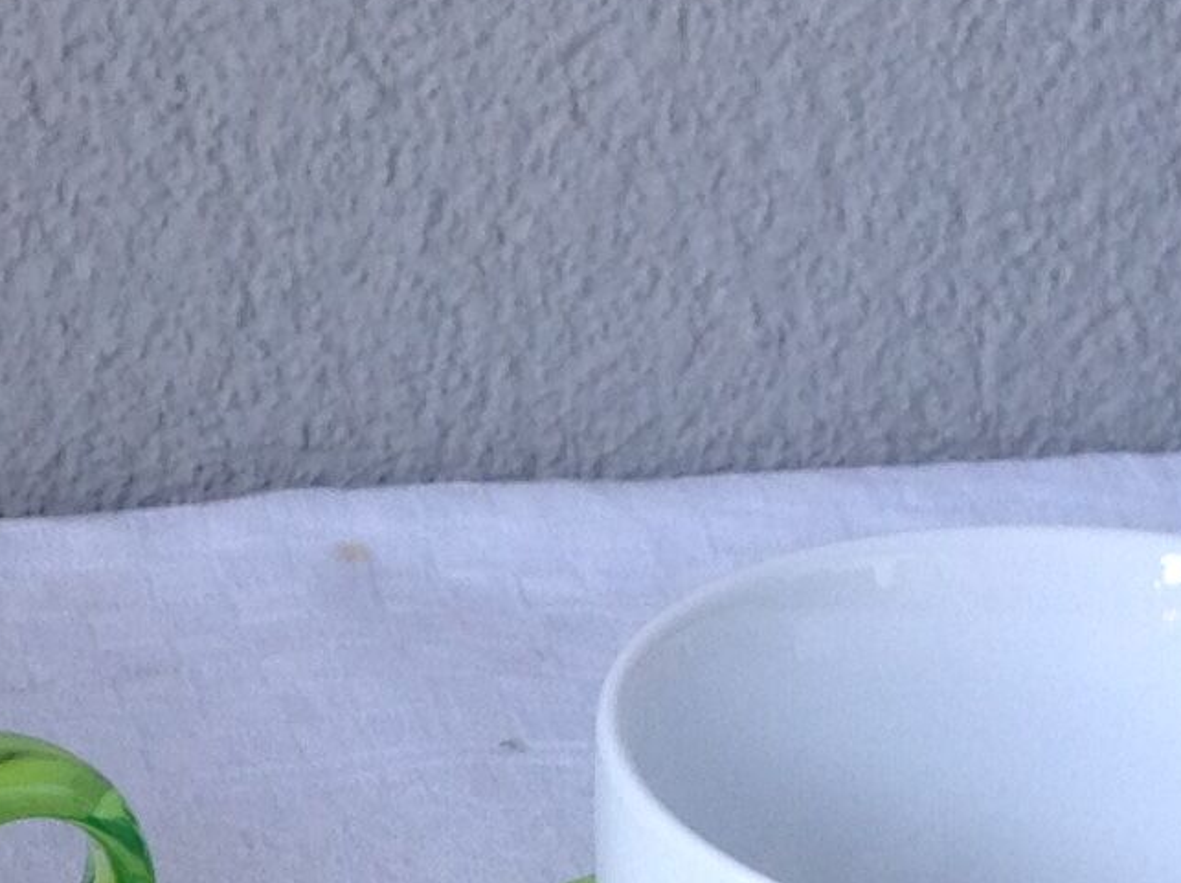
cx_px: 353
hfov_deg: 14.0
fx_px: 4806
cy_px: 1046
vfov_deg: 10.3
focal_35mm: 141
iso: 50
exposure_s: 1/40
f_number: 2.4
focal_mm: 4.28
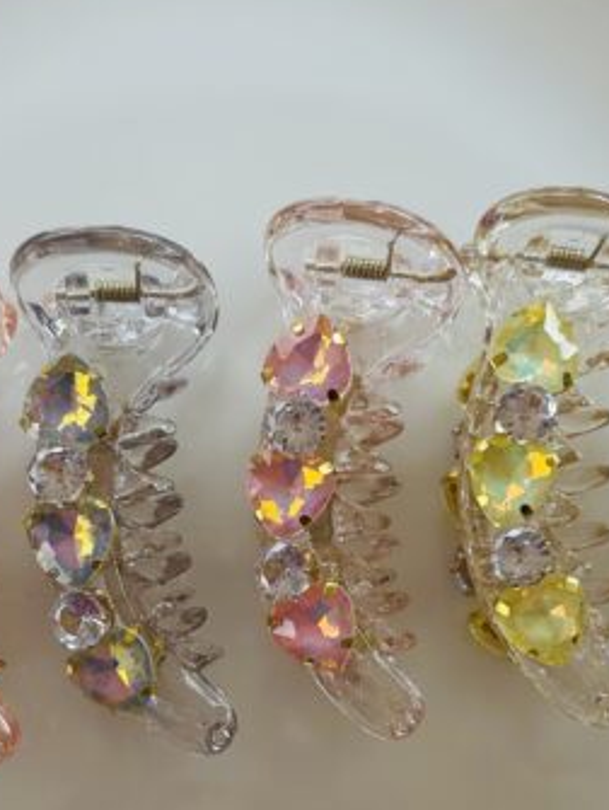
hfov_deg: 23.7
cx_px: 302
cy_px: 588
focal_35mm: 62
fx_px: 1452
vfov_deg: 30.7
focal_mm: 5.7
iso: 50
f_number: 1.5
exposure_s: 1/1000
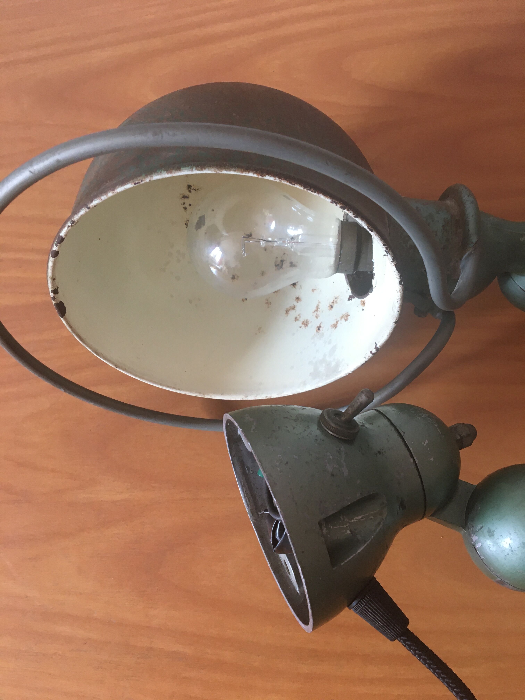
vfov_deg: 61.7
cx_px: 262
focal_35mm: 29
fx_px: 586
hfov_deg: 48.2
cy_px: 350
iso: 50
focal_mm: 4.15
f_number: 2.2
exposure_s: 1/33
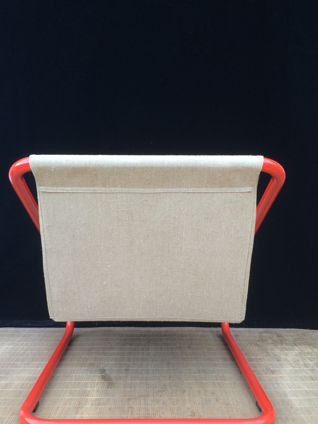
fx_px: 416
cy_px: 230
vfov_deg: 53.9
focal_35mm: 34
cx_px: 156
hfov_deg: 41.8
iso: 32
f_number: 2.2
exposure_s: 1/33
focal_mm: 4.15
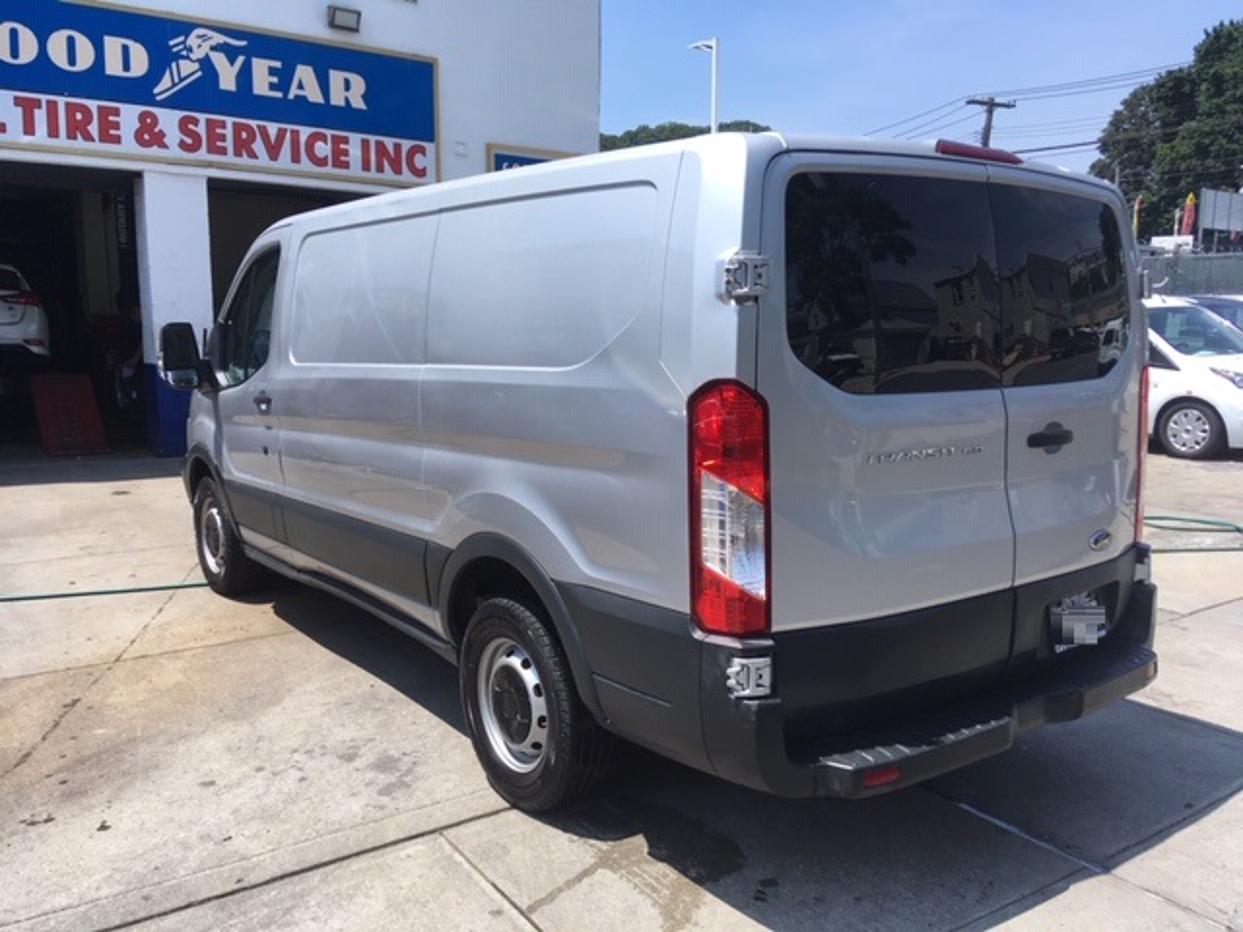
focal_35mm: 29
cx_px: 622
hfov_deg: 61.7
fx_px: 1041
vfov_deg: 48.2
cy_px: 466
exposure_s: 1/1183
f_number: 2.2
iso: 25
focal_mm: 4.15
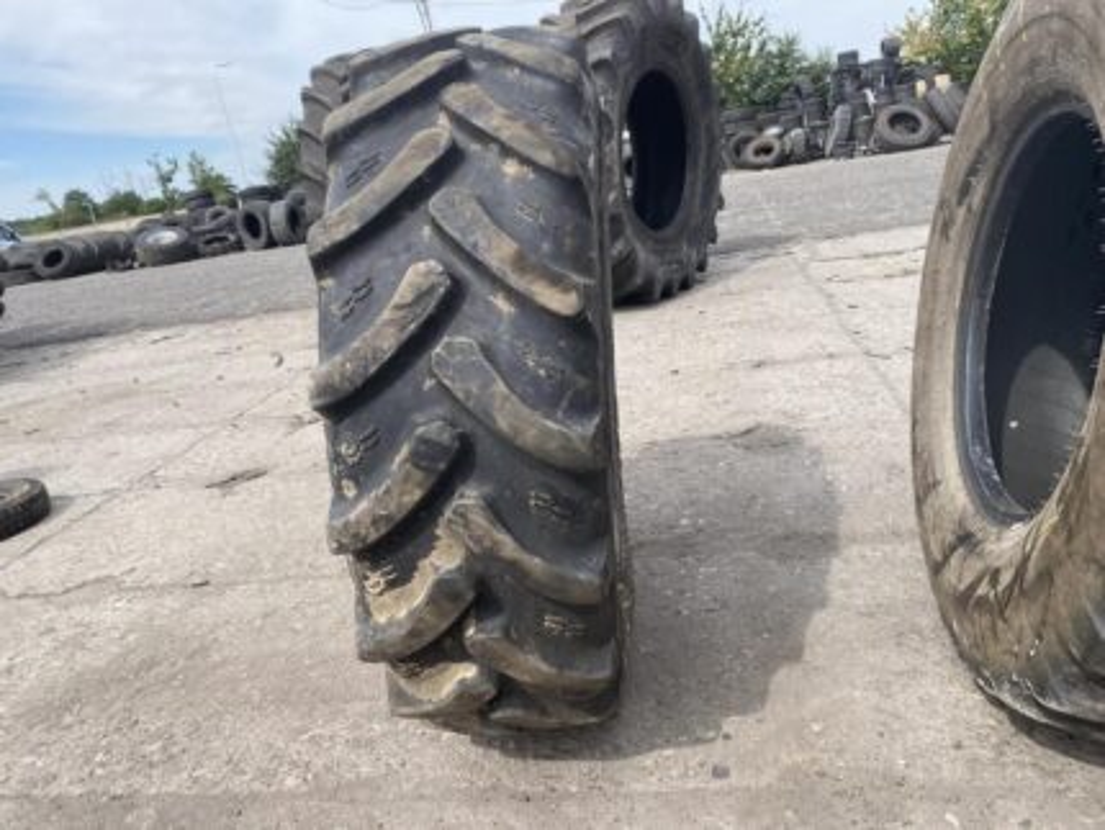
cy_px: 415
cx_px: 552
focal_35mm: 26
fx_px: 830
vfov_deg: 53.1
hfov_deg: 67.3
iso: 32
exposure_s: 1/1484
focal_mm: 4.25
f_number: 1.8
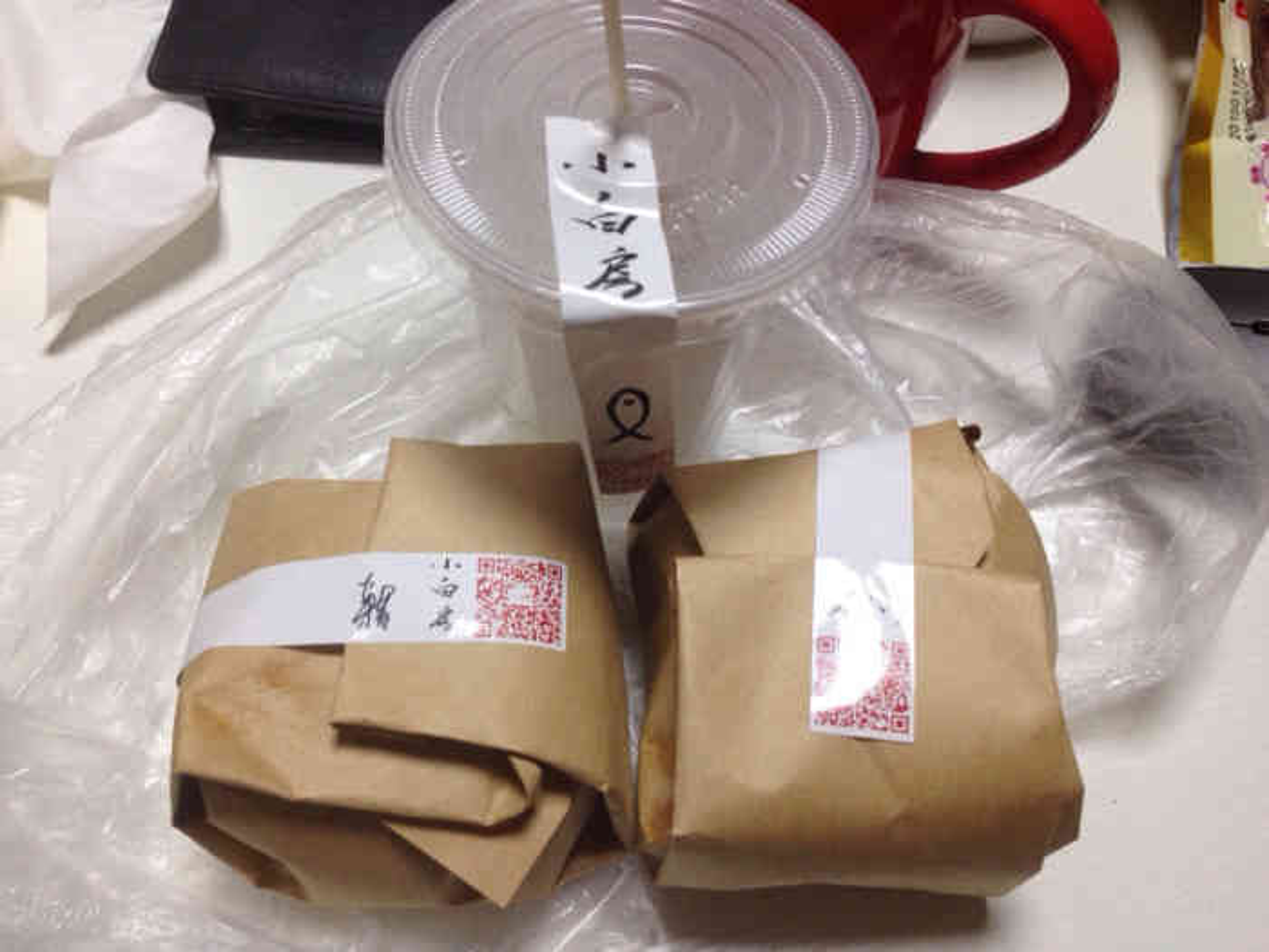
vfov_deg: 42.9
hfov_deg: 55.4
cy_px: 476
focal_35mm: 33
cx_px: 634
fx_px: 1210
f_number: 2.4
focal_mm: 4.12
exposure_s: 1/20
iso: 125
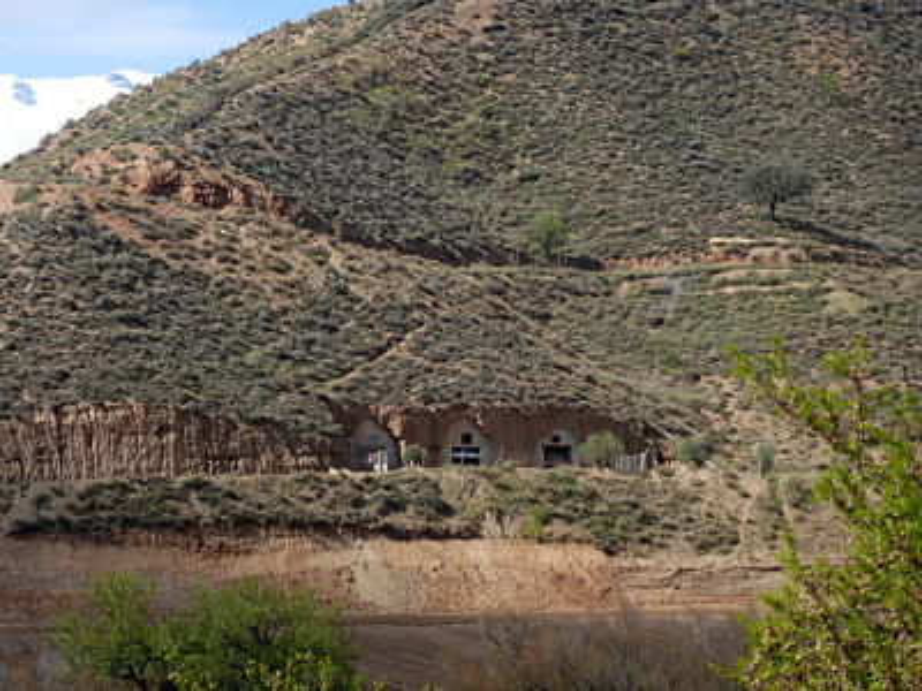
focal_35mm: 214
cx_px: 461
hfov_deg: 9.2
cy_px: 346
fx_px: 5700
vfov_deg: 6.9
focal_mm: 38.2
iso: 100
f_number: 5.6
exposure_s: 1/320
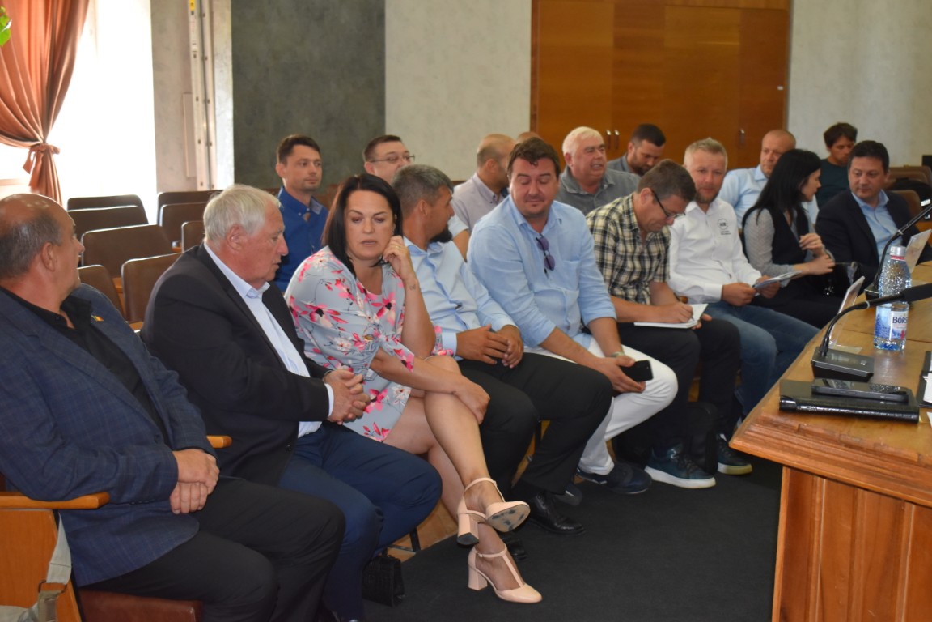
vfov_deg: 26.5
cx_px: 466
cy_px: 311
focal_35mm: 51
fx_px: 1320
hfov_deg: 38.9
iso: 1000
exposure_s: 1/60
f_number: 4.5
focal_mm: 34
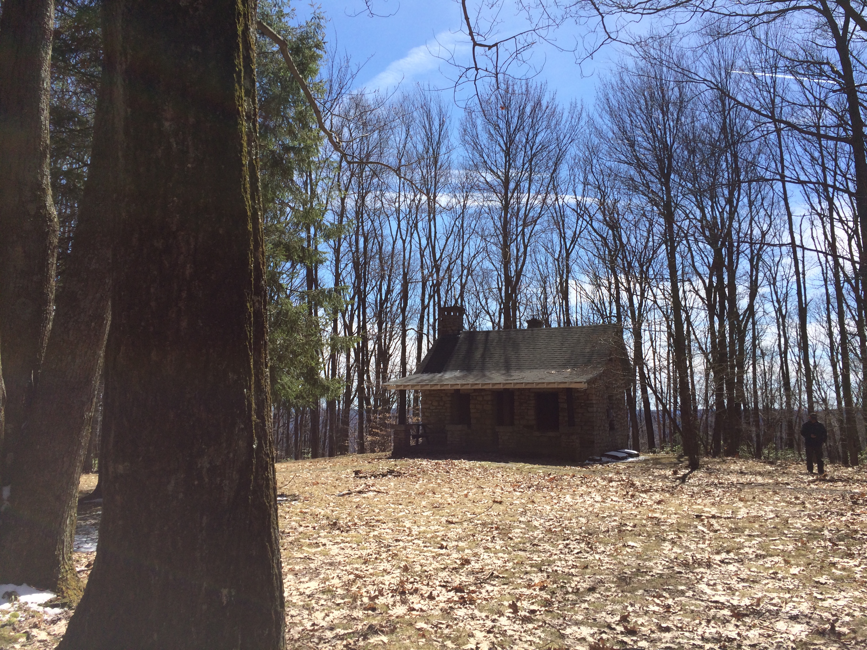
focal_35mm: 29
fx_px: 726
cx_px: 434
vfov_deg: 48.2
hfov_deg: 61.7
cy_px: 325
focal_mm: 4.15
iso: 32
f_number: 2.2
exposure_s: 1/2053
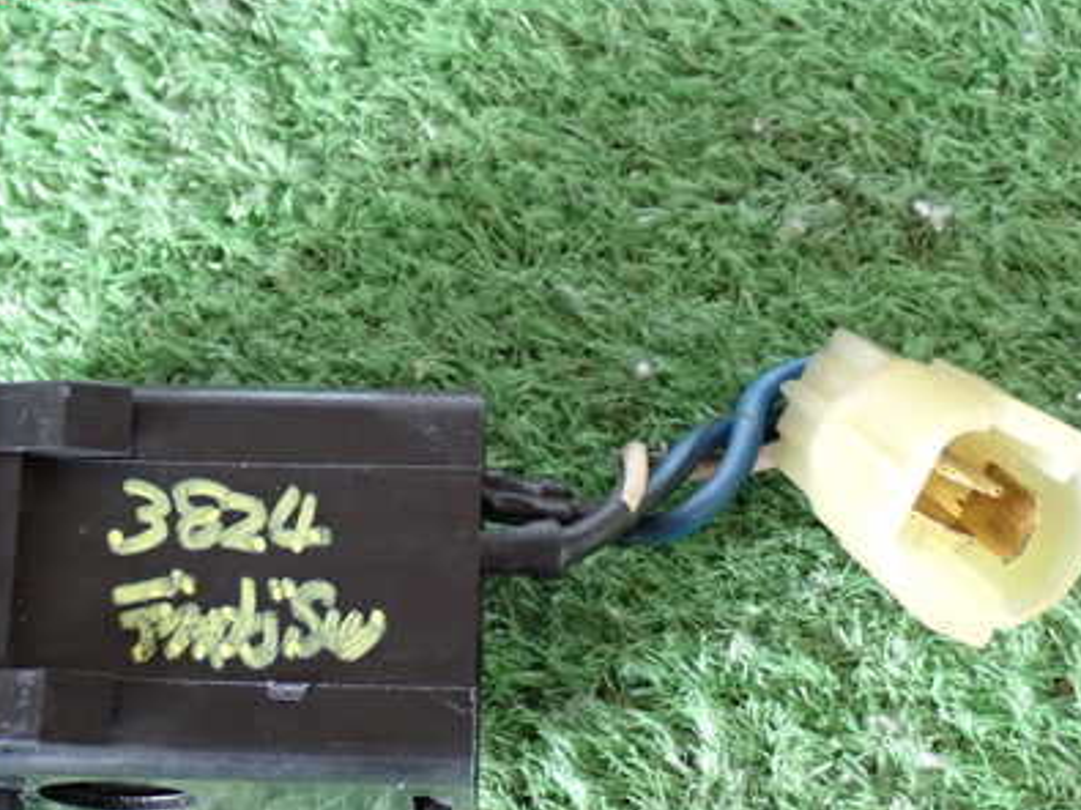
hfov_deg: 23.8
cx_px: 441
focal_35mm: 82
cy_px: 558
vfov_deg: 17.9
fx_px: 2560
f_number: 3.3
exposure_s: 1/50
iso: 800
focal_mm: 9.65
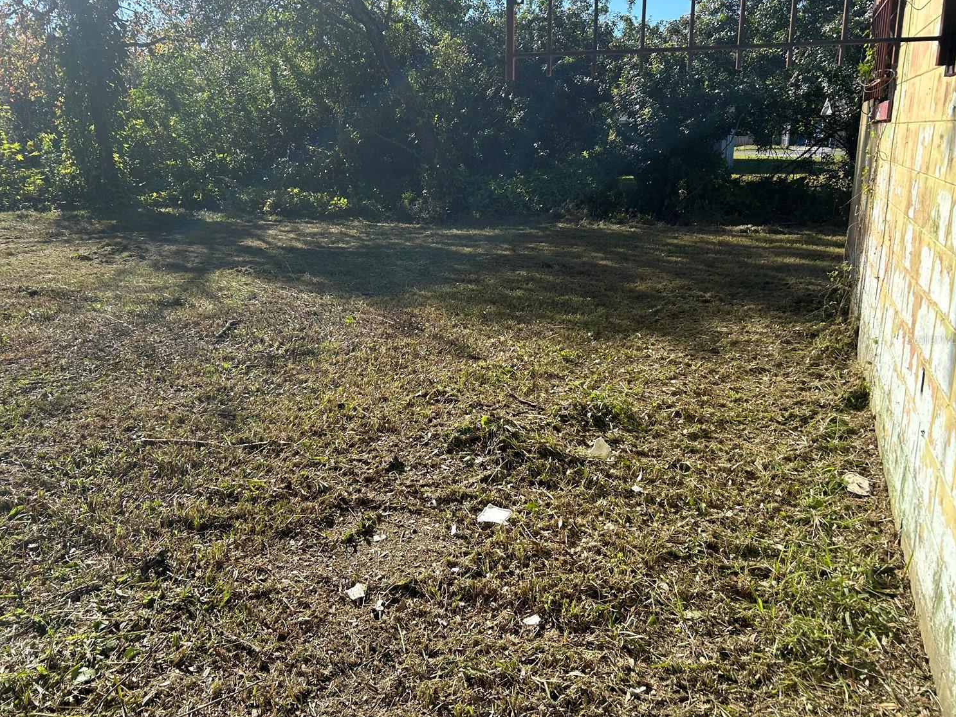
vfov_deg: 49.7
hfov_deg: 63.4
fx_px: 773
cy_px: 339
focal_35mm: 28
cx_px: 452
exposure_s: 1/2083
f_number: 1.5
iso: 50
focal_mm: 5.7
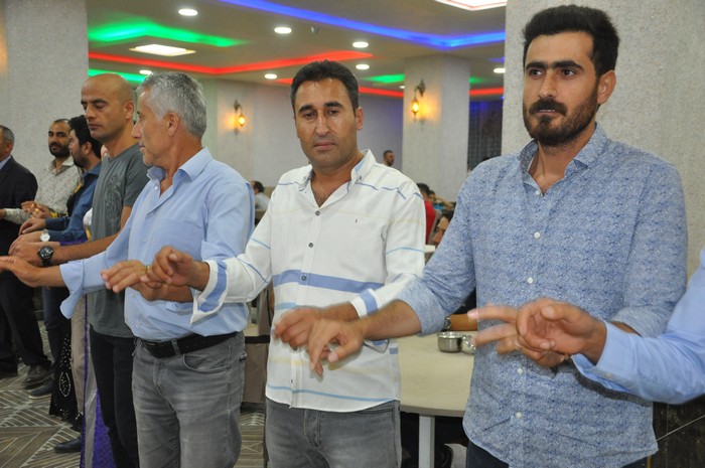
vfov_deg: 34.1
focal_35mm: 39
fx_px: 763
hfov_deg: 49.6
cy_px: 234
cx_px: 352
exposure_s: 1/80
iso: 1250
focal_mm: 26
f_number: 4.5
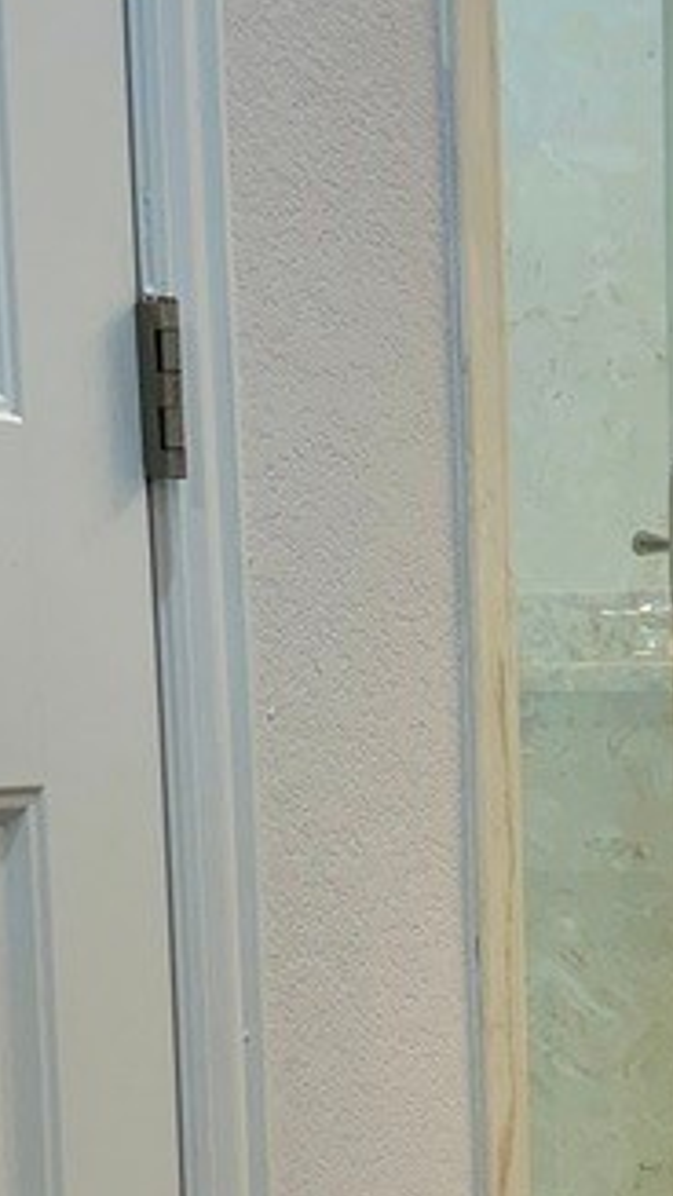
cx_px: 753
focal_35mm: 82
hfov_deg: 14.4
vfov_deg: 25.3
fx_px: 2601
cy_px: 1006
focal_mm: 6.86
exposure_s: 1/120
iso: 160
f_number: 1.78
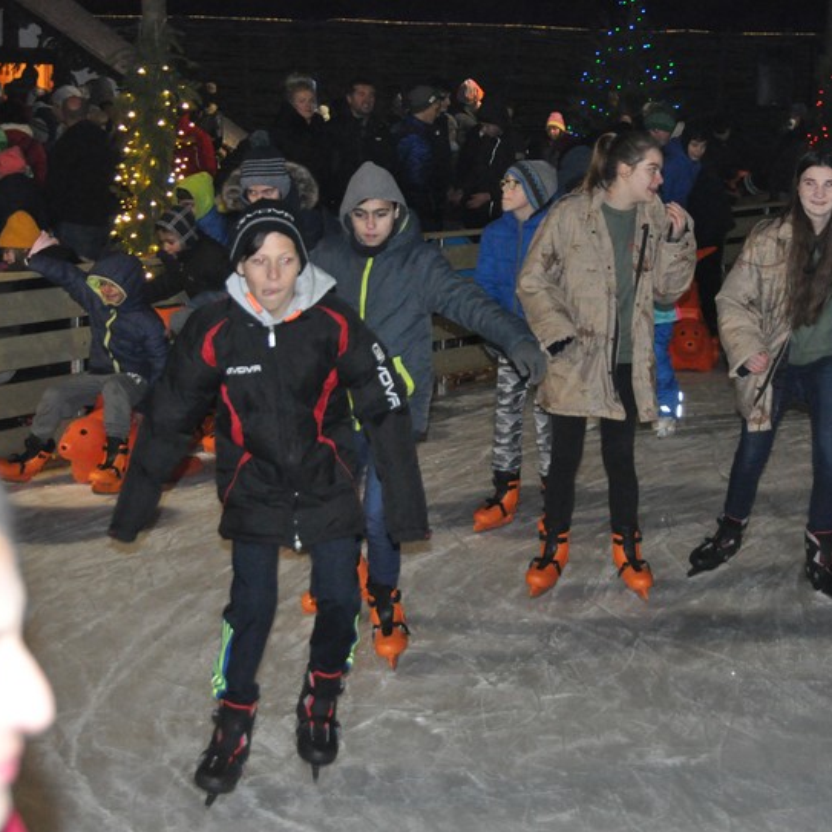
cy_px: 416
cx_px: 587
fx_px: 2094
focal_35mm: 77
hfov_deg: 22.3
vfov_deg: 22.5
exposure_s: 1/125
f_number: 5
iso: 3200
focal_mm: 40
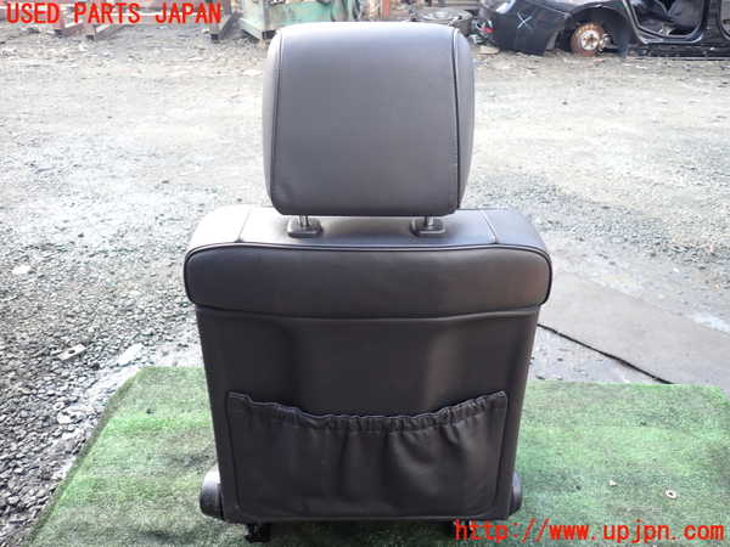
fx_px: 527
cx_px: 365
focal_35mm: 25
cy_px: 274
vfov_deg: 54.9
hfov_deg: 69.4
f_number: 2
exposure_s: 1/100
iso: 100
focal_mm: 4.5
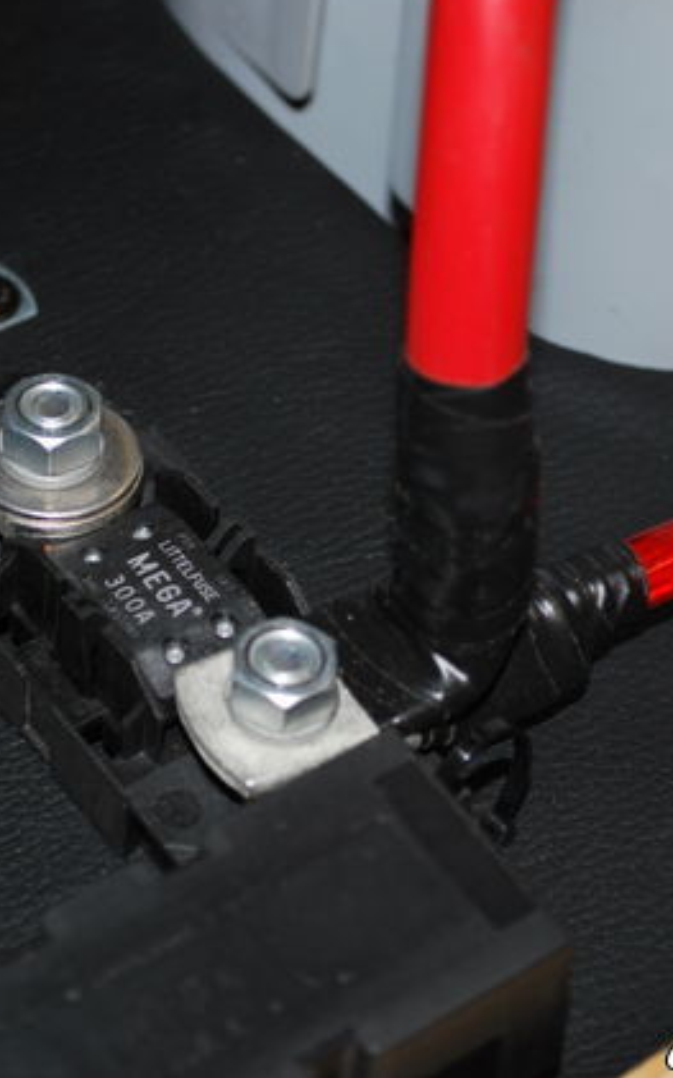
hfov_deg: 14.0
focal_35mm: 93
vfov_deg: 22.3
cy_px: 533
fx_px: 2730
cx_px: 287
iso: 200
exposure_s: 1/60
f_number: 5.3
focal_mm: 40
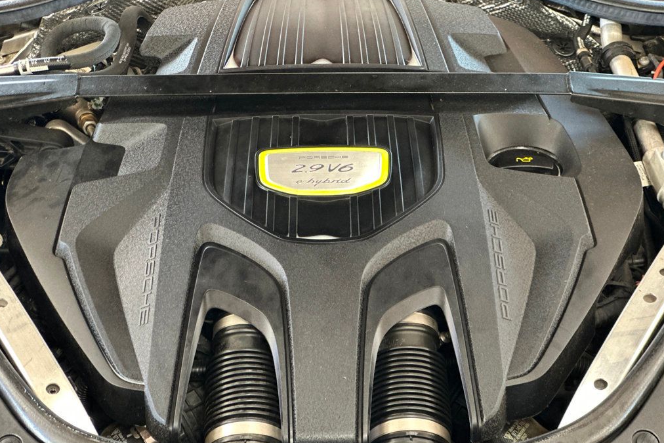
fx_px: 1494
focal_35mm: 81
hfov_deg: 25.1
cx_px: 329
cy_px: 196
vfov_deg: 16.9
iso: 400
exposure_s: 1/20
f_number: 2.8
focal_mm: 9
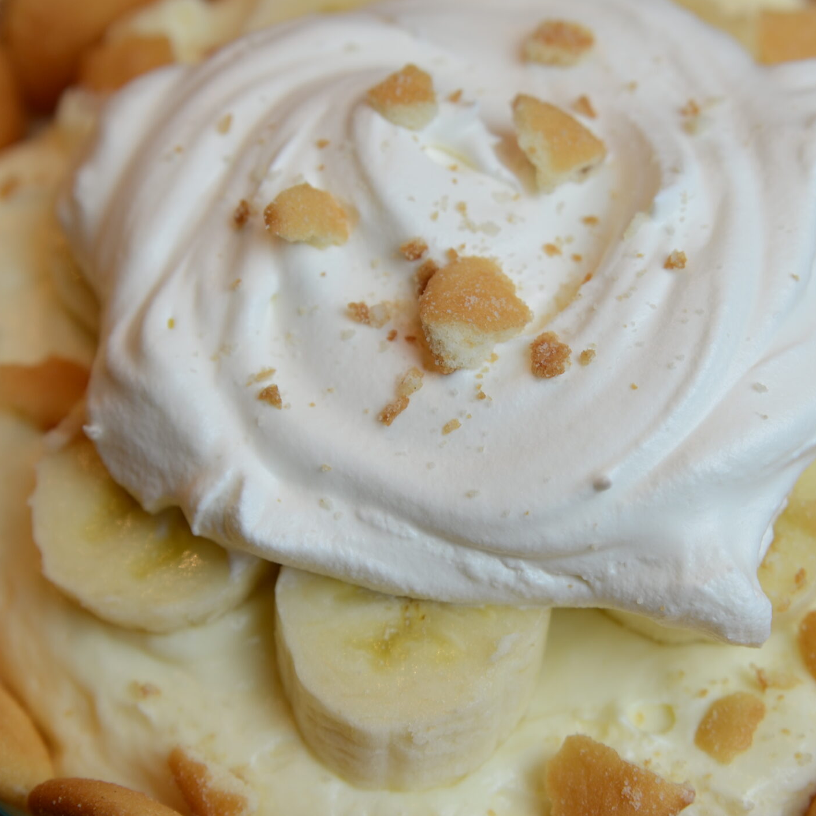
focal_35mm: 106
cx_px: 482
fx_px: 2827
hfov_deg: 16.4
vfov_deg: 16.4
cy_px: 410
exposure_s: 1/60
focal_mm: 46
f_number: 4
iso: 100
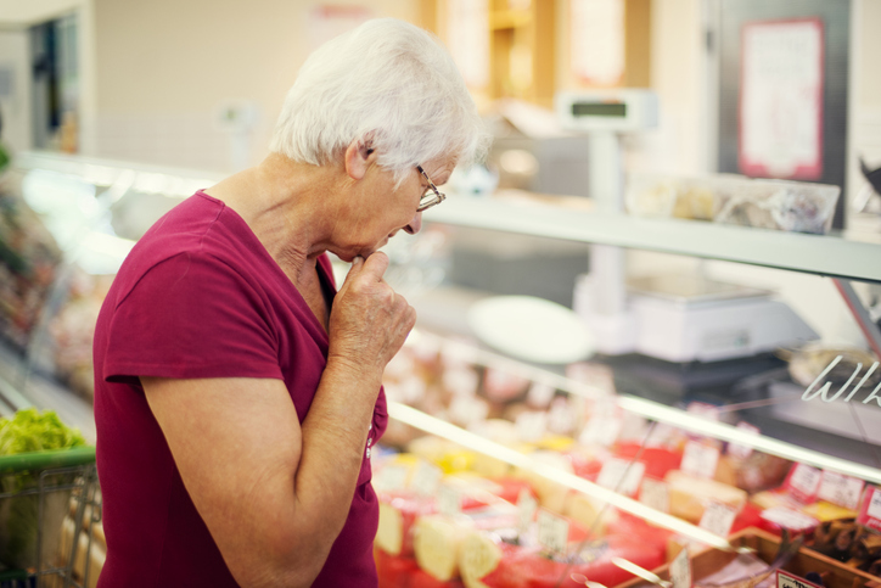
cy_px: 294
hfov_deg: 39.6
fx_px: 1224
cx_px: 440
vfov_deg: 27.0
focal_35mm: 50
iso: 200
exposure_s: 1/250
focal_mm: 50
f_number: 1.6
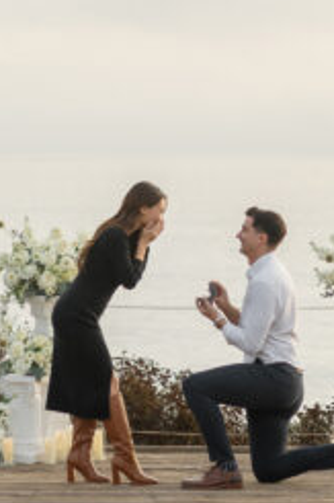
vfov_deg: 9.8
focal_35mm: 209
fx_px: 2912
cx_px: 171
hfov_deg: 6.6
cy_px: 0
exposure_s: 1/640
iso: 125
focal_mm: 50
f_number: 2
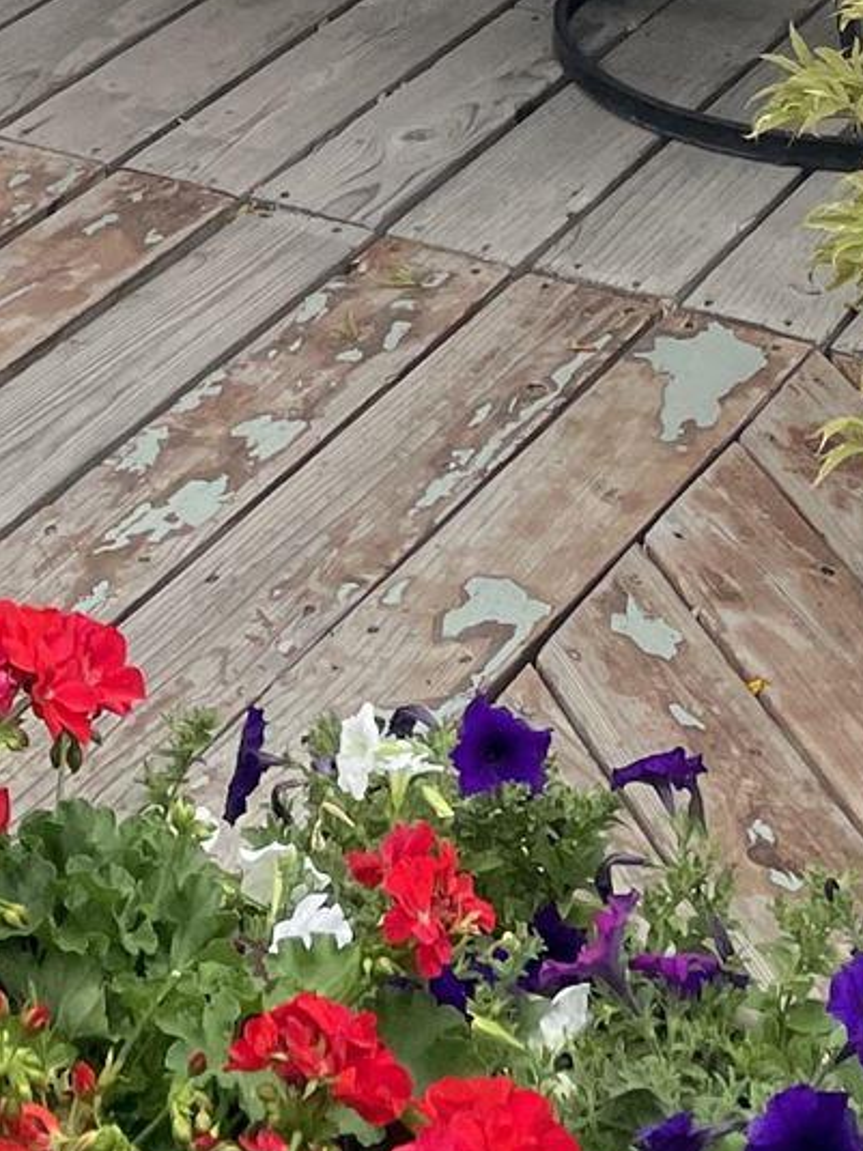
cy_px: -1024
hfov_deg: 13.2
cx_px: 308
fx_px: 3724
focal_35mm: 112
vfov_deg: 14.9
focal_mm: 4.2
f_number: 1.6
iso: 32
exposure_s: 1/972
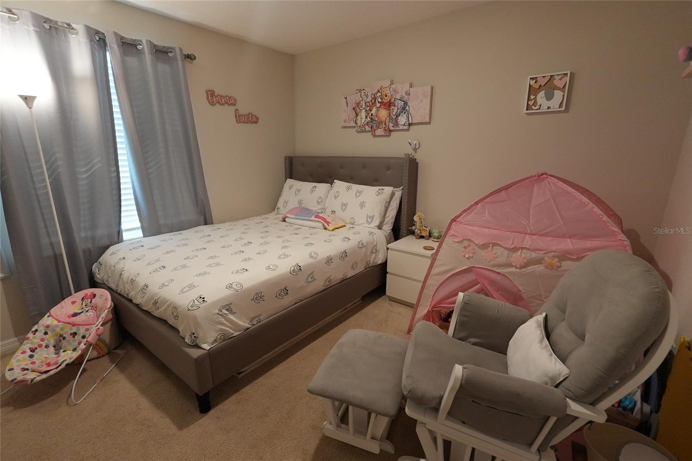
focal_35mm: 16
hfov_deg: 96.7
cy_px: 230
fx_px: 308
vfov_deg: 73.8
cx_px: 346
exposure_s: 1/160
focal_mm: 11
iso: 1250
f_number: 2.8
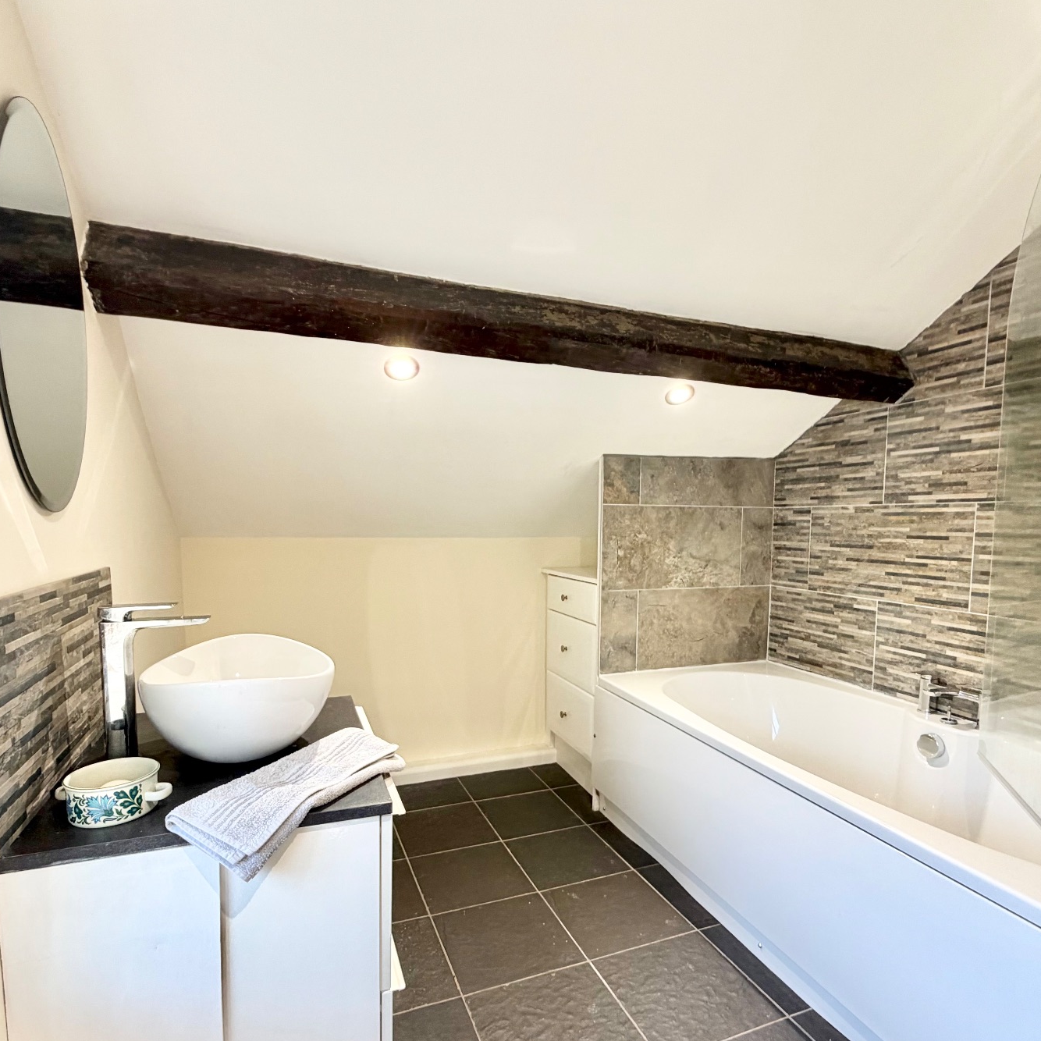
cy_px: 577
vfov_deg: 77.4
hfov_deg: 77.7
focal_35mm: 19
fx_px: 646
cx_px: 535
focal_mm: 2.22
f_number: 2.2
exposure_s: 1/100
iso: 160
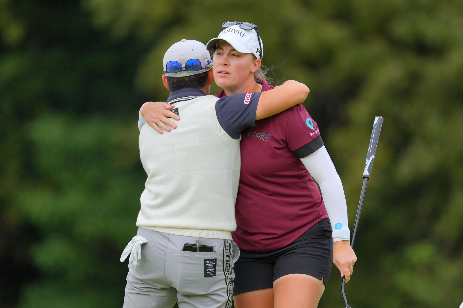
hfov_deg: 4.6
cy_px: 154
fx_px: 5787
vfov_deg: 3.1
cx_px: 232
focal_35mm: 450
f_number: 2.8
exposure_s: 1/2000
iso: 400
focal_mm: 300
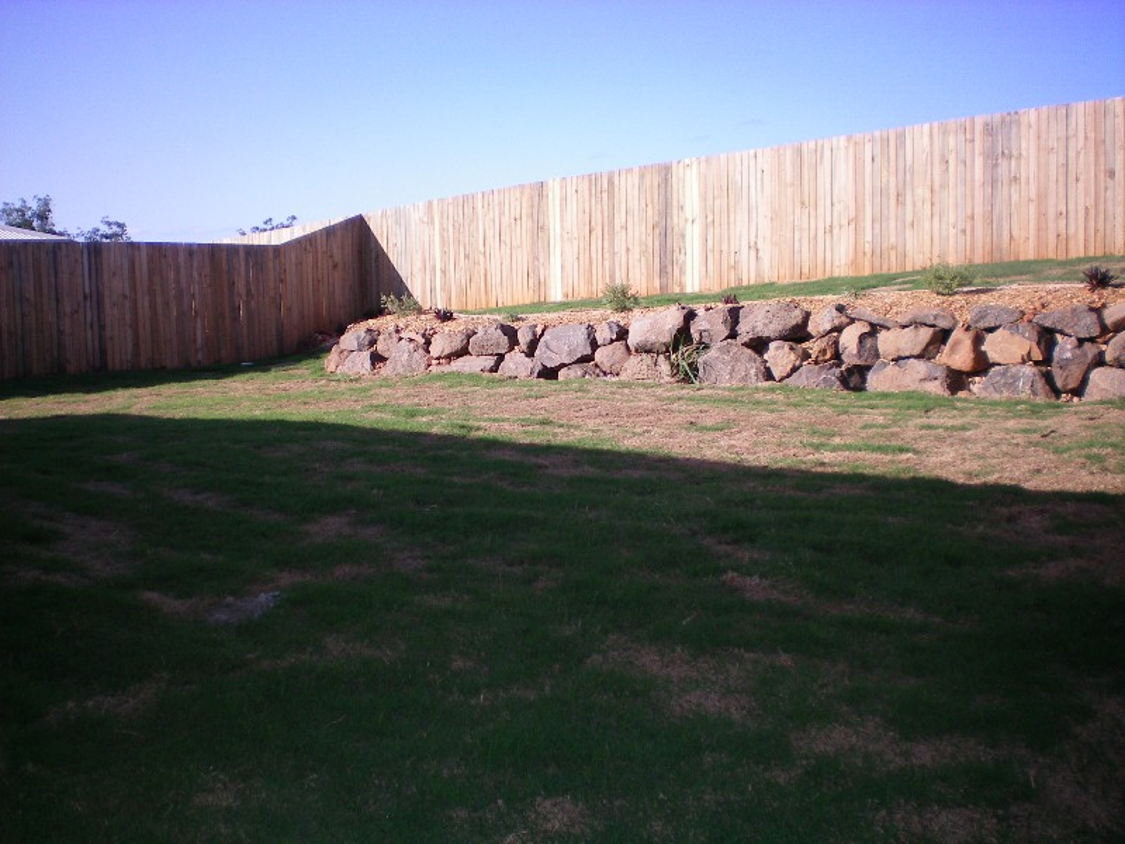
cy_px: 422
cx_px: 562
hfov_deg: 49.0
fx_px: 1235
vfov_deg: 37.7
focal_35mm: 38
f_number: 3.1
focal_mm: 6.3
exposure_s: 1/640
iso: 64
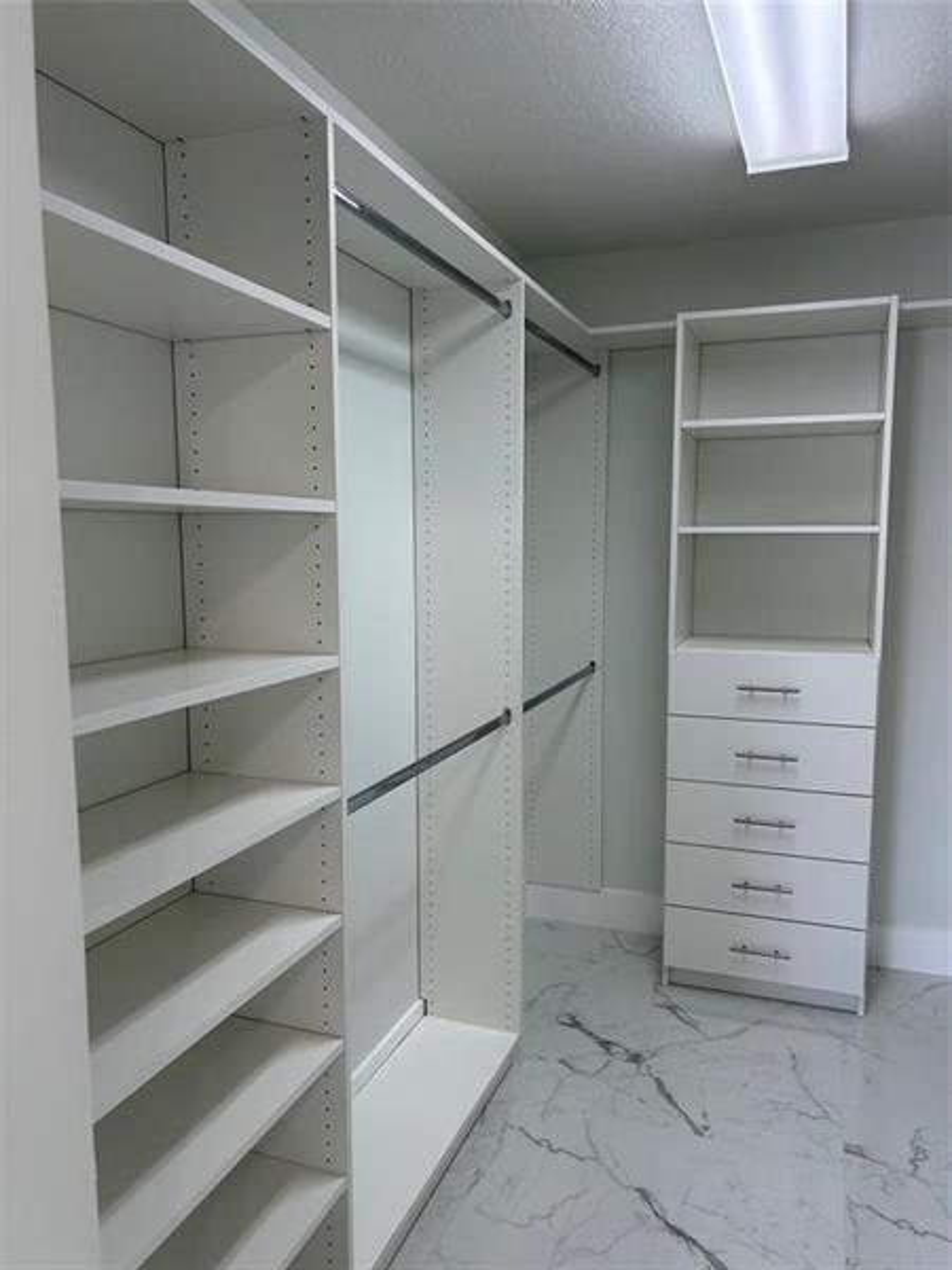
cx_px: 476
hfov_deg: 53.1
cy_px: 635
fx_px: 953
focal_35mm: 26
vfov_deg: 67.3
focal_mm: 5.7
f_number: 1.5
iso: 64
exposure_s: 1/158
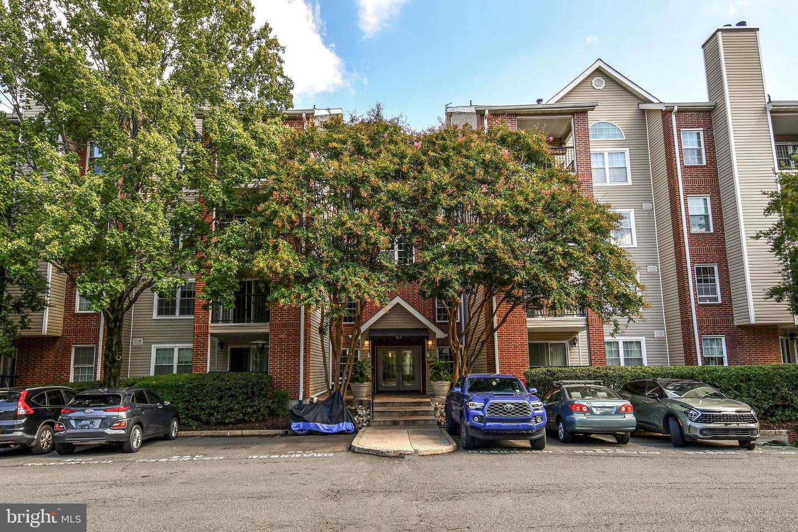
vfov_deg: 67.4
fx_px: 399
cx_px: 399
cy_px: 266
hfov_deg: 90.0
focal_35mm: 18
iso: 200
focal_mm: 12
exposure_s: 1/250
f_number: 6.3
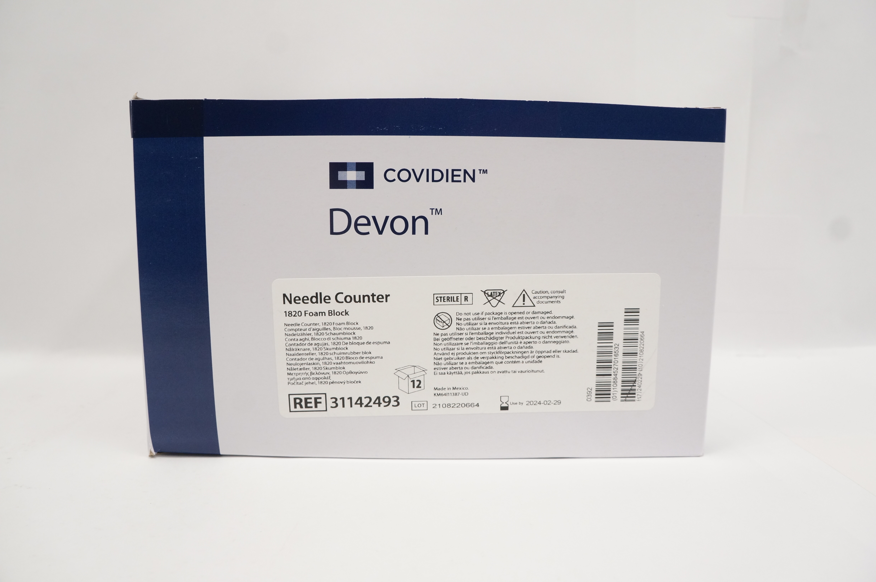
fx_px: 656
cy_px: 291
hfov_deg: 67.4
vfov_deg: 47.8
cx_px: 438
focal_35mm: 27
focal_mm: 18
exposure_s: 1/160
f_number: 6.3
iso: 800
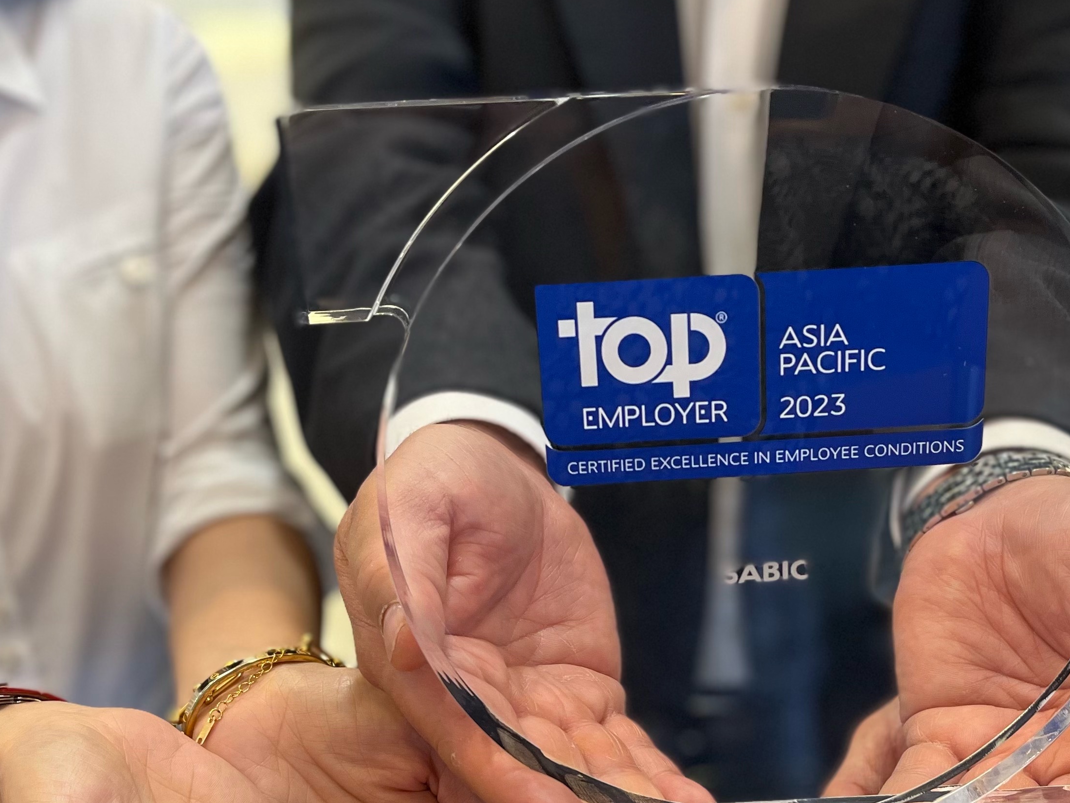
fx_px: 1205
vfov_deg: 36.6
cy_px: 502
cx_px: 699
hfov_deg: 47.2
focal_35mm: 39
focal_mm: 5.1
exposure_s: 1/100
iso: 100
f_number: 1.6
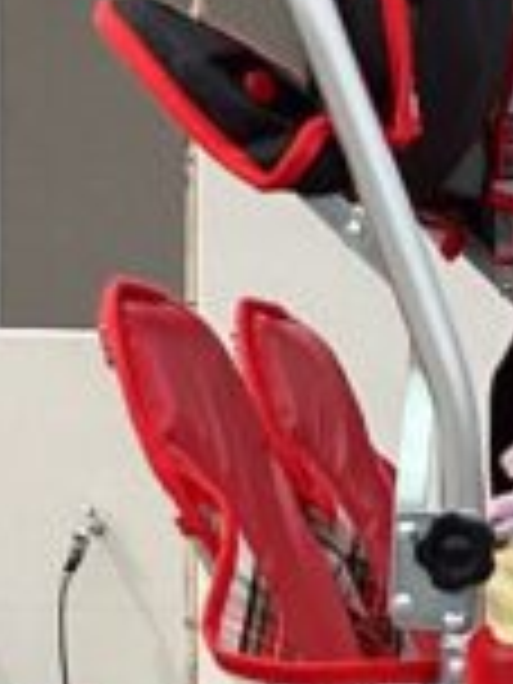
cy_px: 720
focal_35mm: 209
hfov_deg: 6.8
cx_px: 1197
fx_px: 4130
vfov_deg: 9.4
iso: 25
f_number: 2.4
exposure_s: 1/1058
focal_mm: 3.3
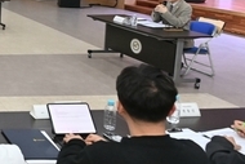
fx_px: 341
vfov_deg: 25.6
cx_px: -113
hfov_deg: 28.0
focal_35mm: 50
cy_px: -3
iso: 2500
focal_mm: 14
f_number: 6.3
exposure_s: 1/200
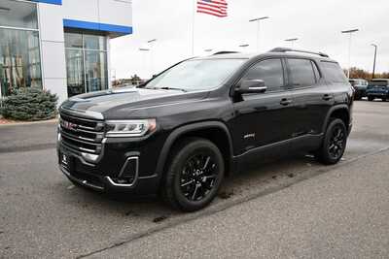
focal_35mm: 30
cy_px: 130
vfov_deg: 43.6
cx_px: 194
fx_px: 324
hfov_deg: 61.9
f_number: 5.6
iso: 720
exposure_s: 1/250
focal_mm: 20
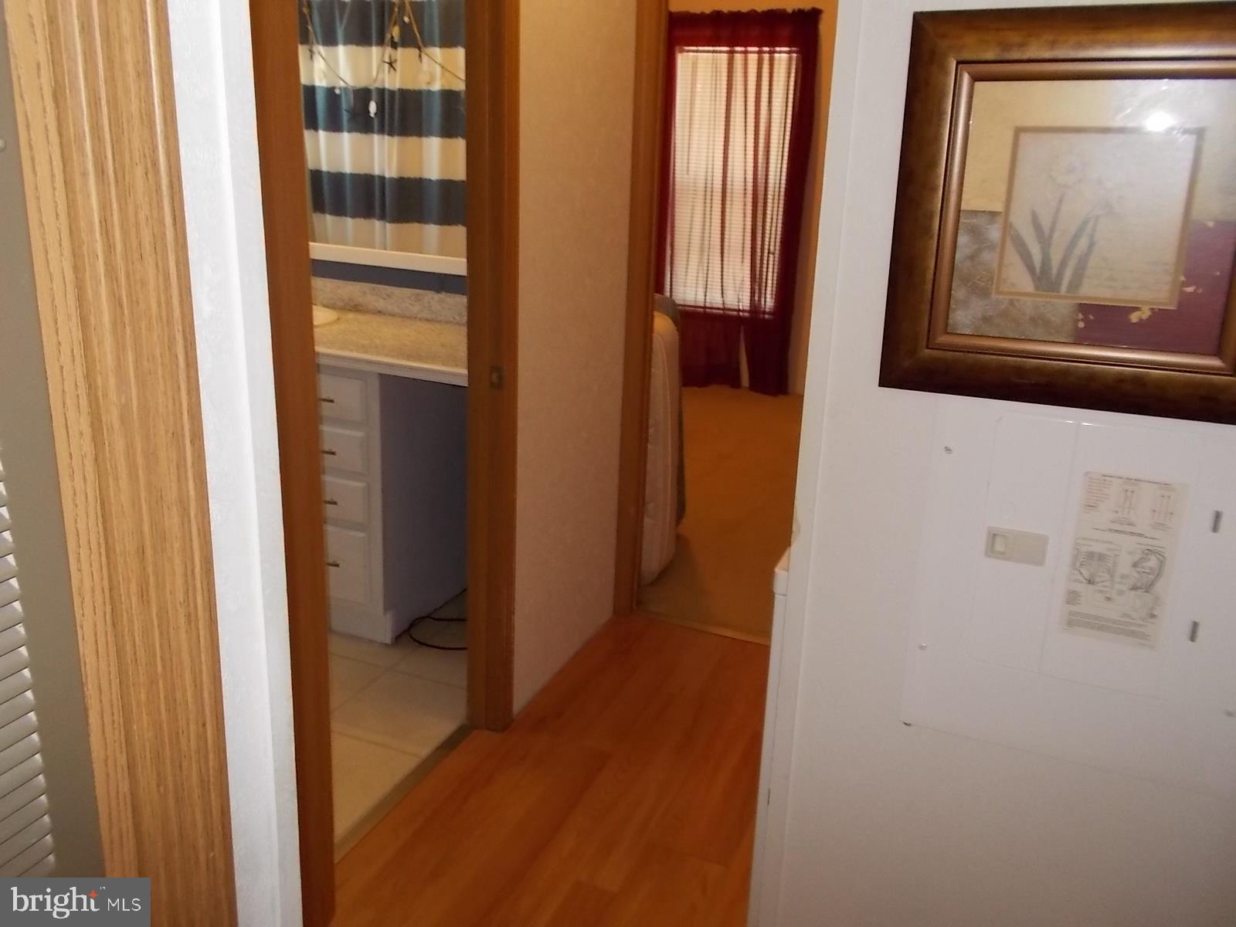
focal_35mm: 29
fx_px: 1035
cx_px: 618
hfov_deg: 61.7
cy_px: 464
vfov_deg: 48.2
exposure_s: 1/30
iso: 250
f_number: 3.3
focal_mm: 4.1
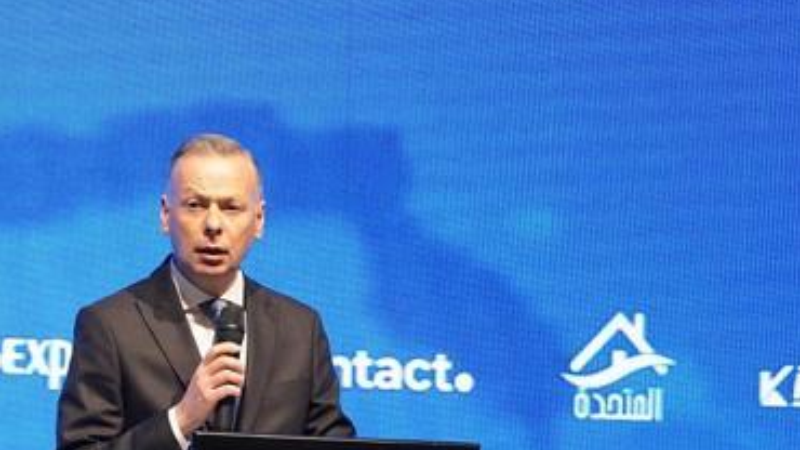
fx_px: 3775
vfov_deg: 6.8
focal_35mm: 178
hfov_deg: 12.1
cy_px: 346
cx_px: 197
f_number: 5
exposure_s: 1/160
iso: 2000
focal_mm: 70
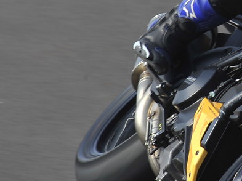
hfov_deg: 1.0
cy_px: 29
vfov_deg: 0.8
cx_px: 300
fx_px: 13676
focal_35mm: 1958
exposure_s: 1/160
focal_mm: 500
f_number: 13
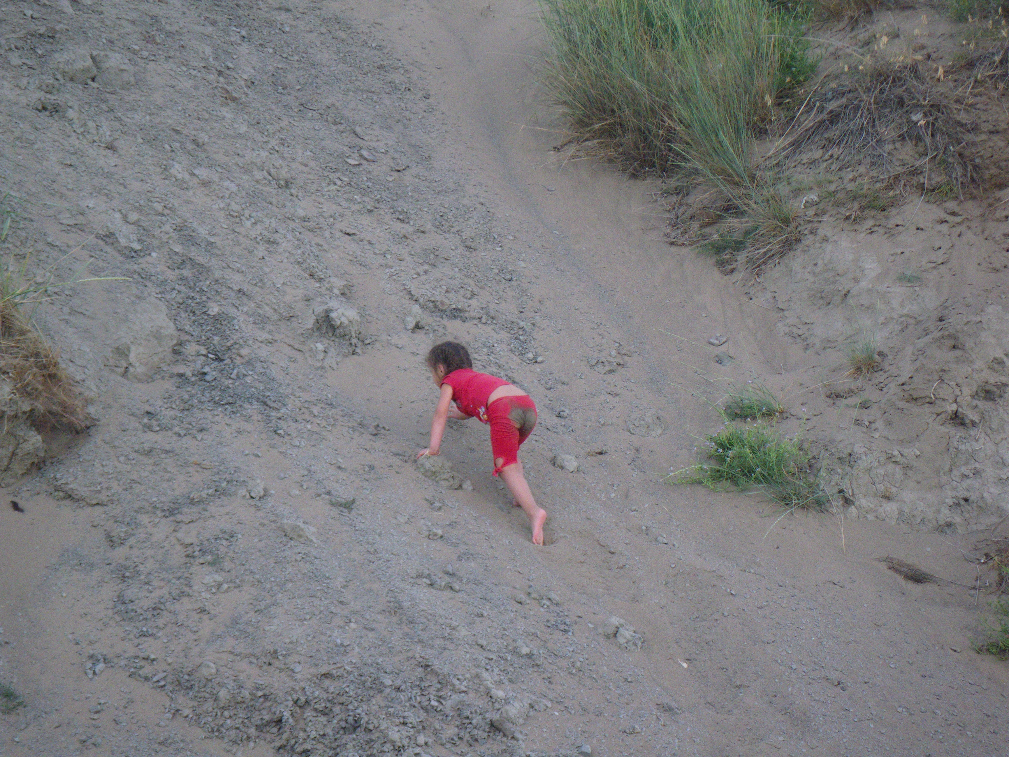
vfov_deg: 12.9
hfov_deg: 17.1
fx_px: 3352
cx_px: 504
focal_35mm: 115
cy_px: 378
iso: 320
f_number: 5.2
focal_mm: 20.6
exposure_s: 1/160
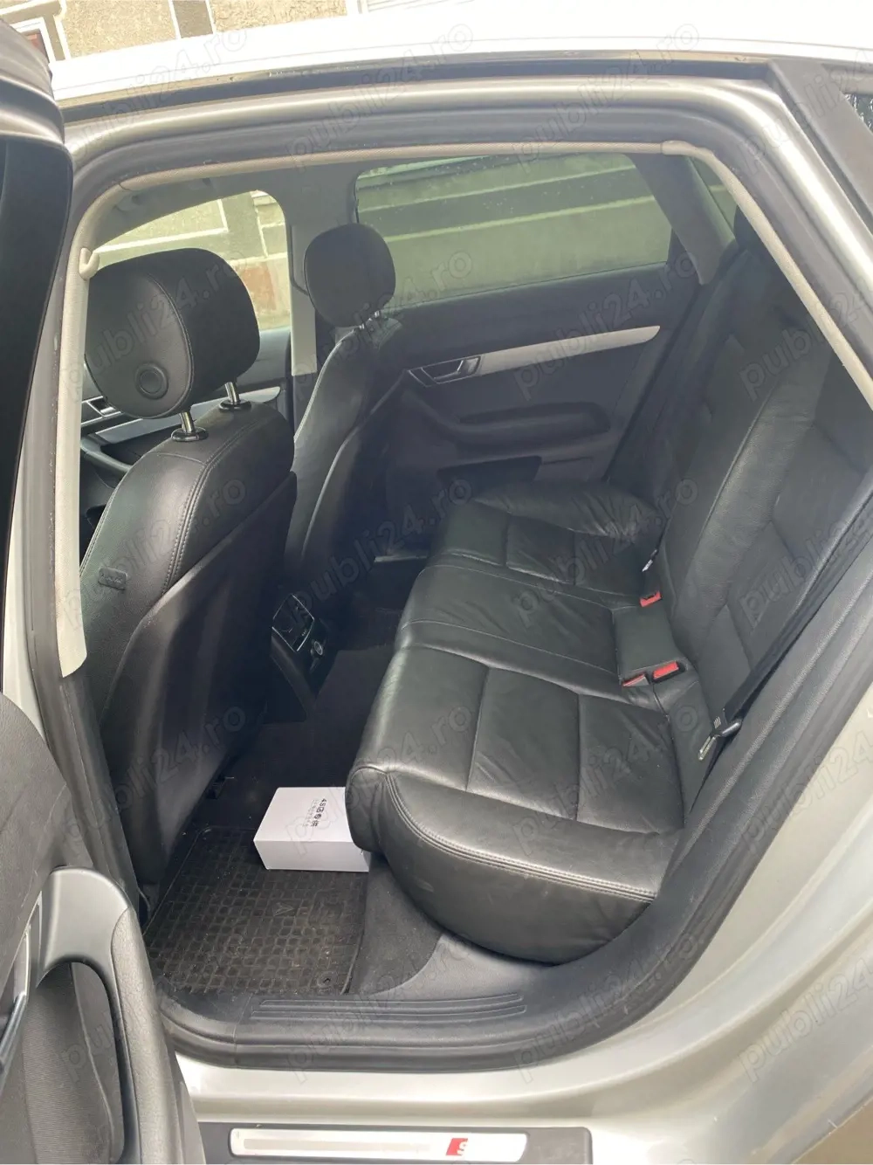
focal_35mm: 26
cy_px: 582
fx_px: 875
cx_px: 436
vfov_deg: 67.3
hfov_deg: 53.0
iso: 125
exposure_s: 1/121
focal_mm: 4.25
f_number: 1.8
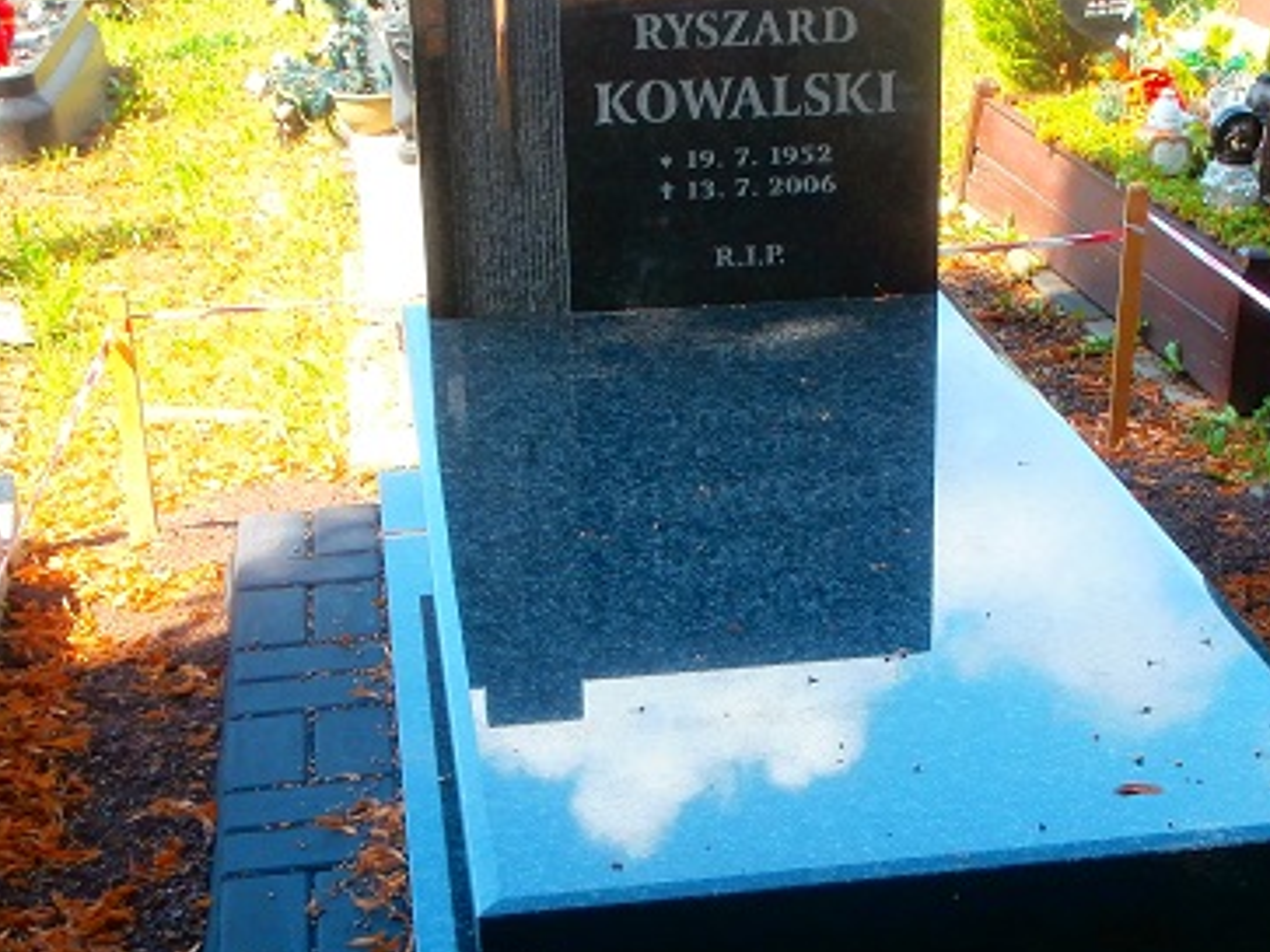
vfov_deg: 21.9
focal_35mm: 67
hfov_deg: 28.8
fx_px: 2457
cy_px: 578
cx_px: 819
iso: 100
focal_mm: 6.67
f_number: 3.9
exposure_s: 1/125
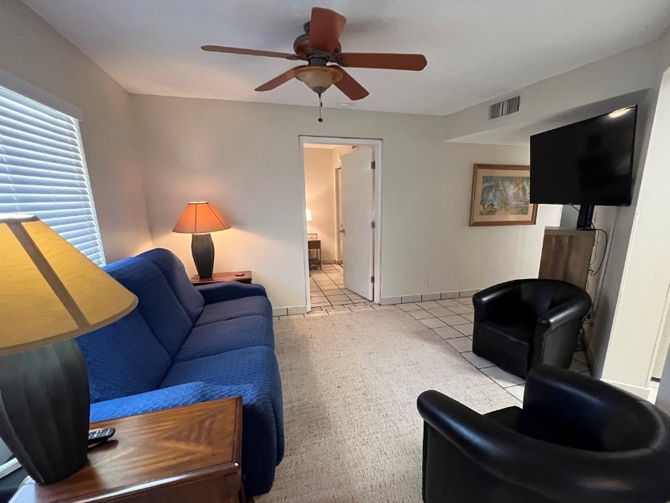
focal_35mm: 16
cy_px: 283
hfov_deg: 94.4
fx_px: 310
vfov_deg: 77.8
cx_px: 358
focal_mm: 1.57
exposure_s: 1/60
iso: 800
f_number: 1.8
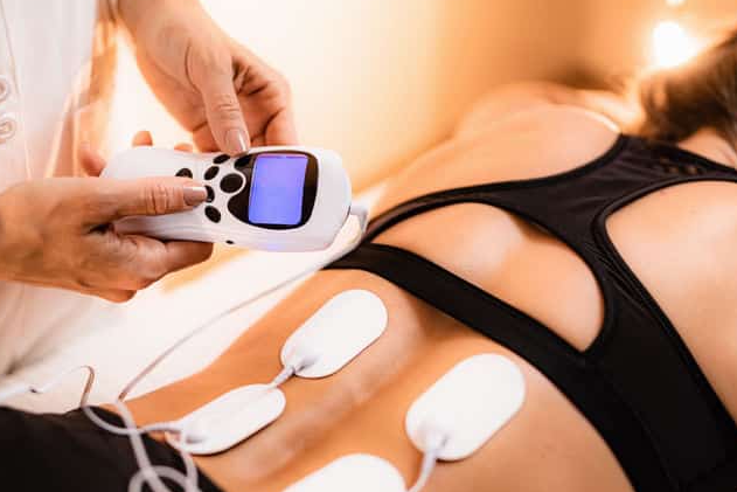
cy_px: 311
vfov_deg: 28.5
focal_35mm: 47
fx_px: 962
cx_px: 314
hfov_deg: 41.8
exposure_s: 1/125
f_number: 1.6
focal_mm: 35
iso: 64
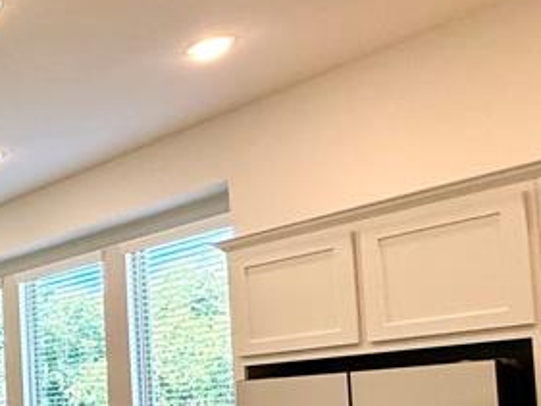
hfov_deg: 24.0
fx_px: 797
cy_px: 408
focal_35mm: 51
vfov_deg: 27.0
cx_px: -366
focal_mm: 2.22
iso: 100
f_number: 2.2
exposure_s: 1/120
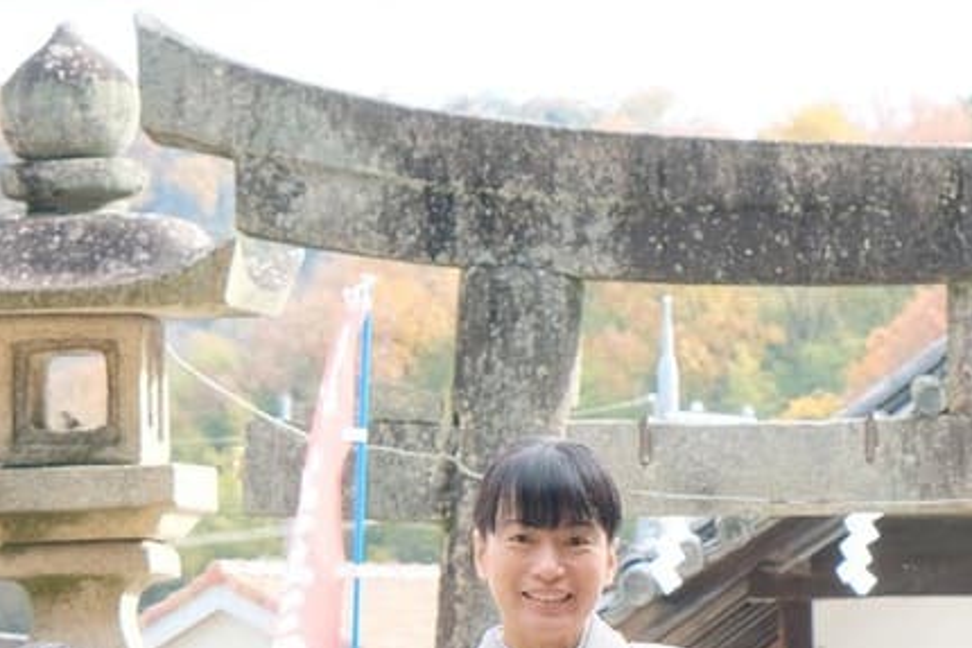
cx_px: 649
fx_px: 8588
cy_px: 881
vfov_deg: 4.3
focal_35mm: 318
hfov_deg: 6.5
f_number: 6.4
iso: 800
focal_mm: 63
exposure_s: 1/200
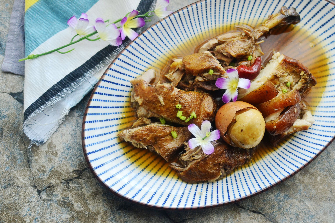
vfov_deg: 25.8
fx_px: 489
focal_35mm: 52
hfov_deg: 37.9
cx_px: 168
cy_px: 112
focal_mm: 35
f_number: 2.8
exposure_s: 1/60
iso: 800
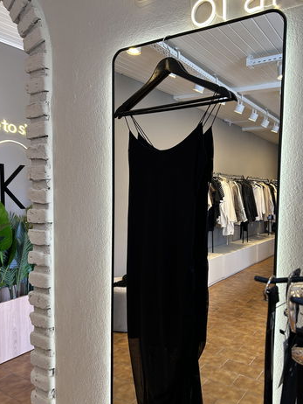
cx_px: 163
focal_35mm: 30
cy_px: 212
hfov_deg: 46.8
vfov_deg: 59.9
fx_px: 350
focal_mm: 5.7
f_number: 1.5
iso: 64
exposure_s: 1/100
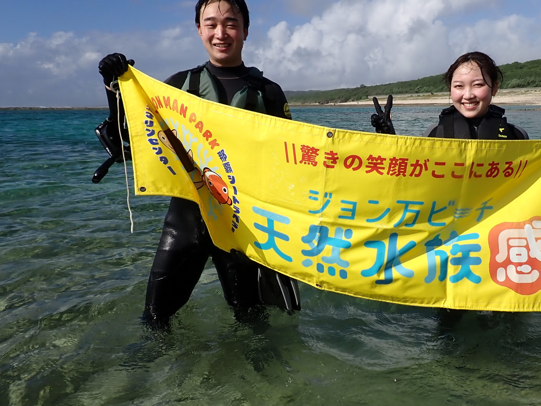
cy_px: 198
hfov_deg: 53.4
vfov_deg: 41.8
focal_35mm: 34
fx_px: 531
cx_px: 337
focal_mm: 4.5
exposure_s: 1/500
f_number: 8
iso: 125
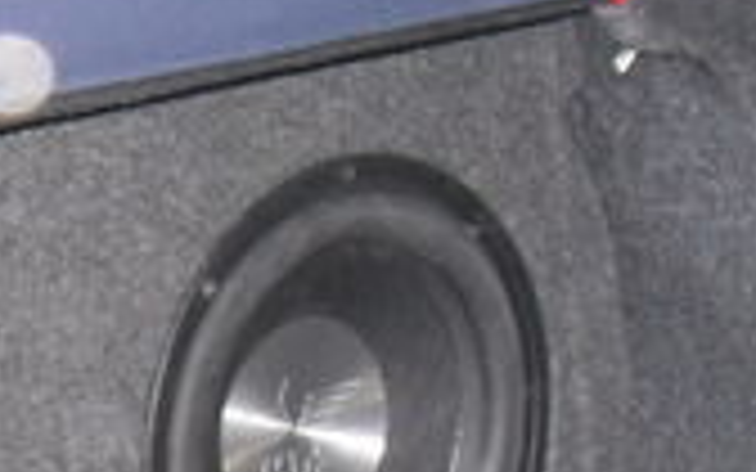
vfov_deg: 9.1
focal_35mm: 141
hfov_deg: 14.6
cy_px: 652
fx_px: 2905
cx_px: -4
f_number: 3.5
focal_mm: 6.3
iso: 200
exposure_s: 1/45
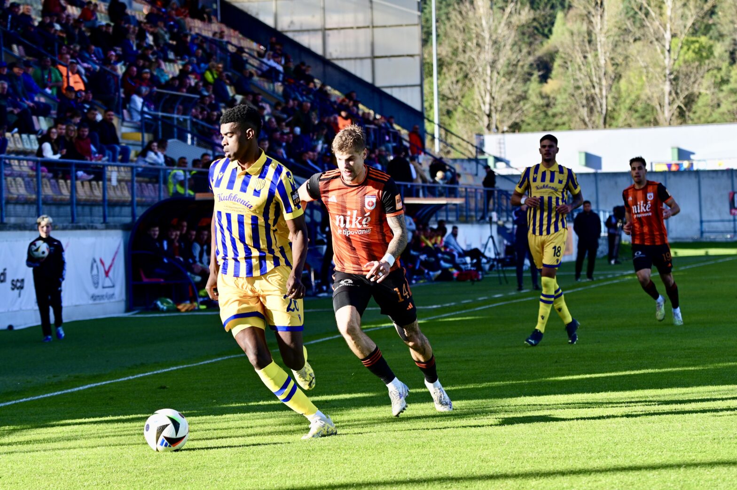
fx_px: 2557
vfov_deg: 11.0
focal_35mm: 125
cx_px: 368
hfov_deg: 16.4
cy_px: 245
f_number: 6.3
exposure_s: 1/500
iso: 320
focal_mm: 125
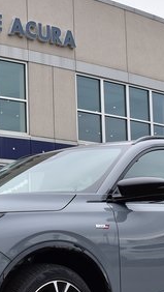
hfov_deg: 13.5
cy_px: 203
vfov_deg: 23.7
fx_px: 688
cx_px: 36
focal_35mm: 89
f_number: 5.6
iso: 100
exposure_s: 1/125
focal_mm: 25
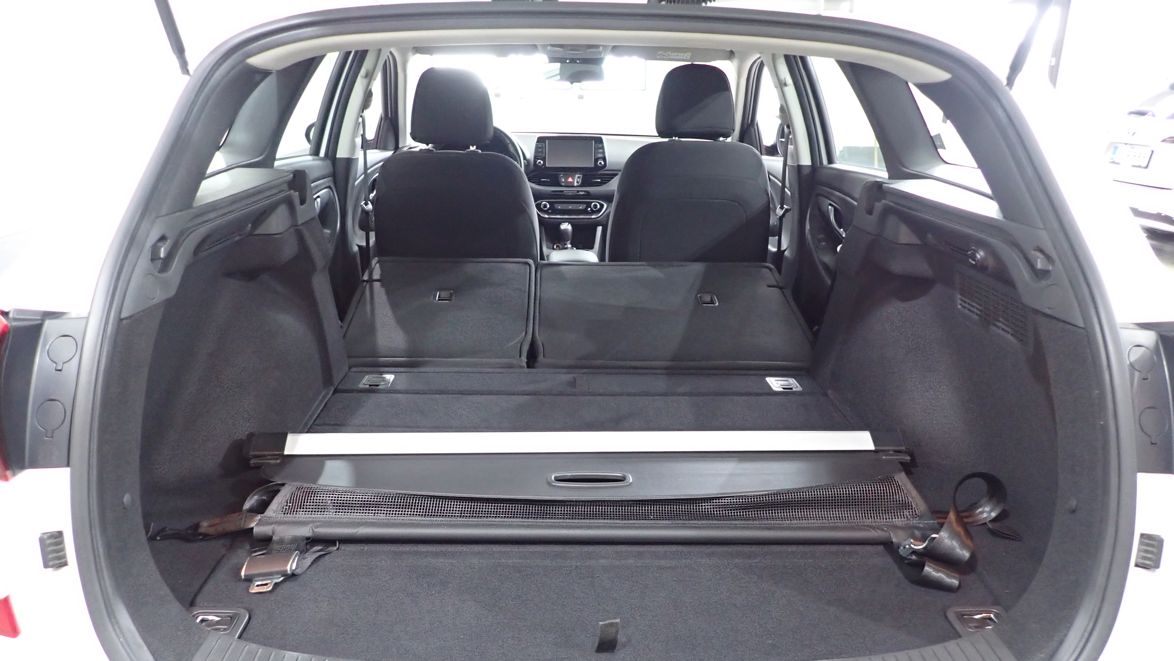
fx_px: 872
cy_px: 377
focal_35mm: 28
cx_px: 590
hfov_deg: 67.9
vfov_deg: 41.4
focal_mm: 4.5
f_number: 2
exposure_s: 1/30
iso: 500
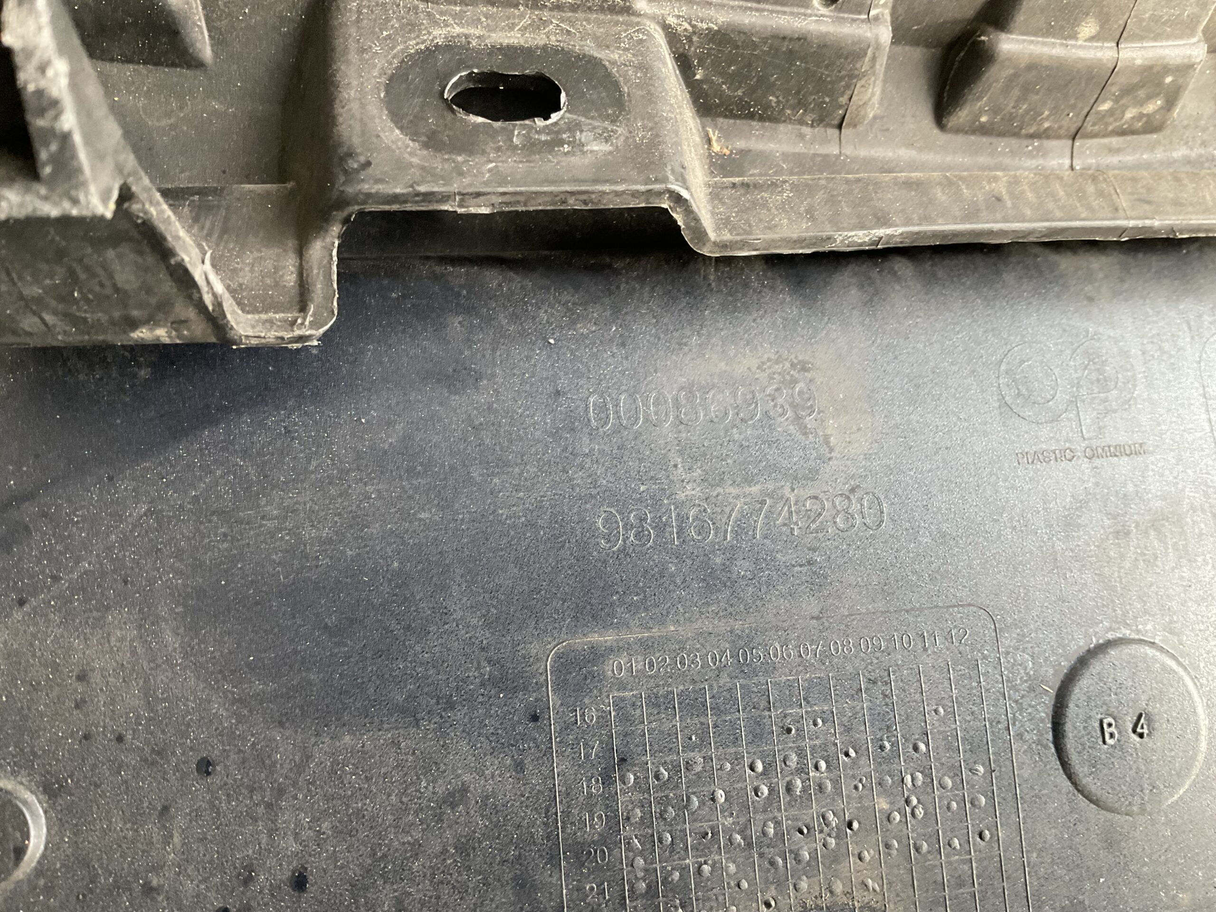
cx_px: 608
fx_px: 1019
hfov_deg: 61.7
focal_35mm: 29
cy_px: 456
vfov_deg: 48.2
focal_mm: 3
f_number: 1.8
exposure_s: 1/60
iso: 200
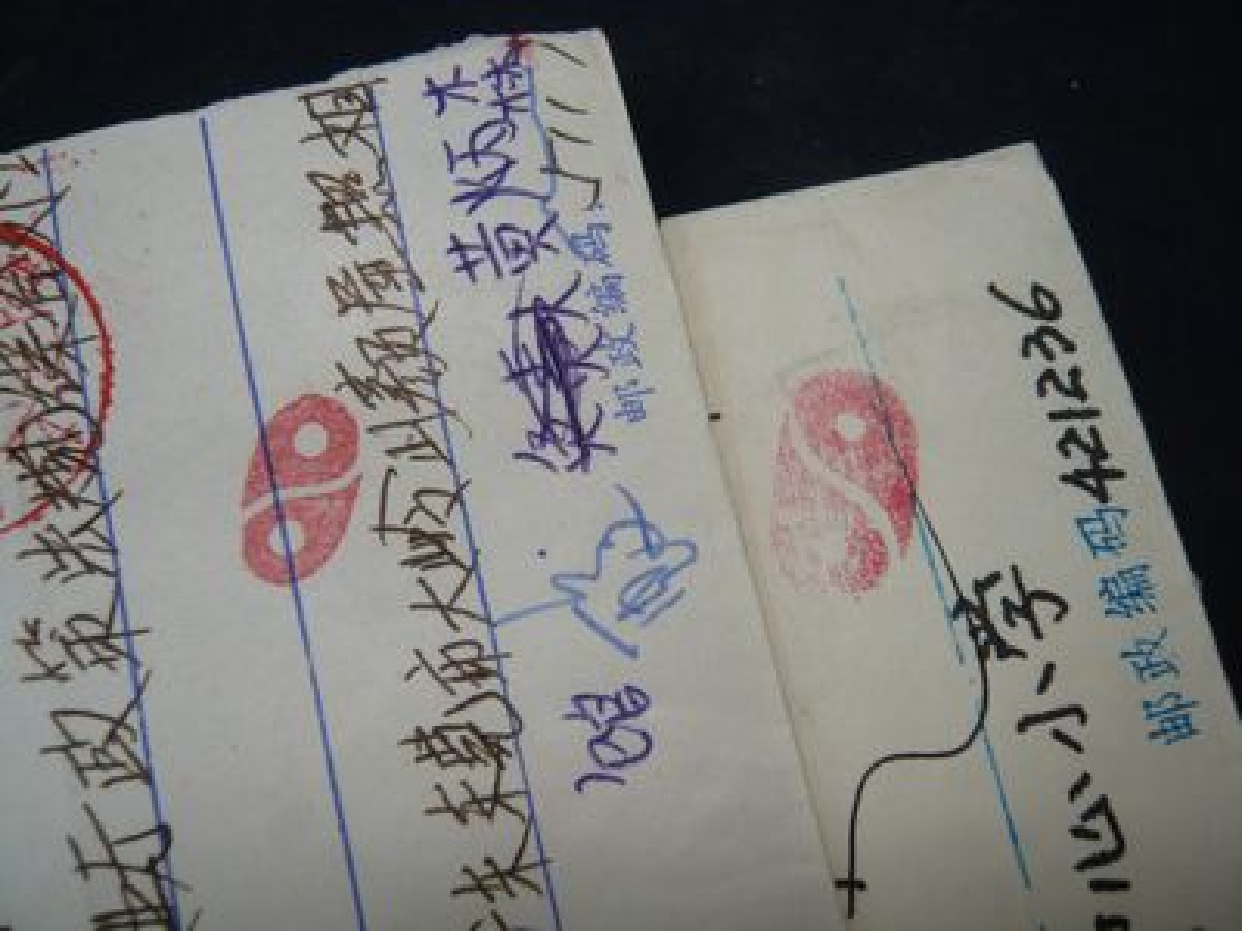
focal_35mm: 28
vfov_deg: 49.7
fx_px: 1005
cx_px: 621
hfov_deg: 63.4
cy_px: 466
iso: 100
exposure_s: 1/60
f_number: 2.8
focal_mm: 4.6
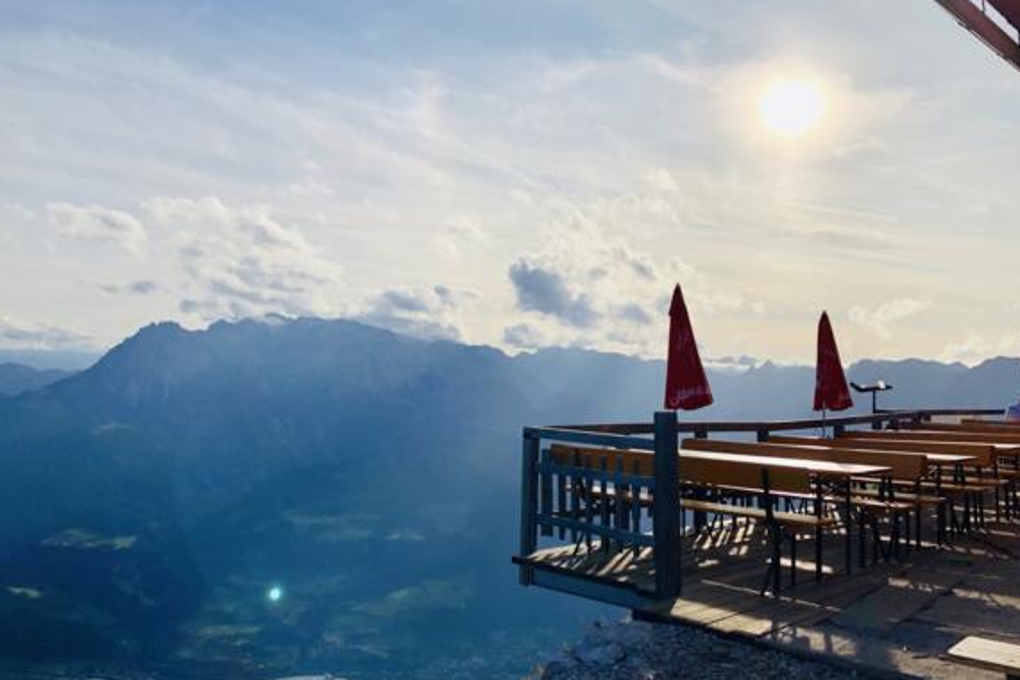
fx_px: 850
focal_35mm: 30
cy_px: 361
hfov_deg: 61.9
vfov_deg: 43.6
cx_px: 522
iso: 25
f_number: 1.8
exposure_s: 1/9804
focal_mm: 4
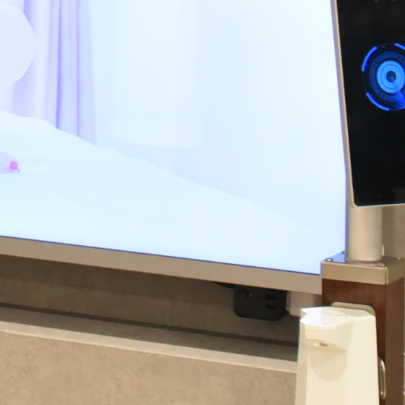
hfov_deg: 7.9
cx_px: -644
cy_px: -229
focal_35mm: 201
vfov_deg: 8.5
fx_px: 2661
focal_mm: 44
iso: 4500
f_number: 5.6
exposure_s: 1/125
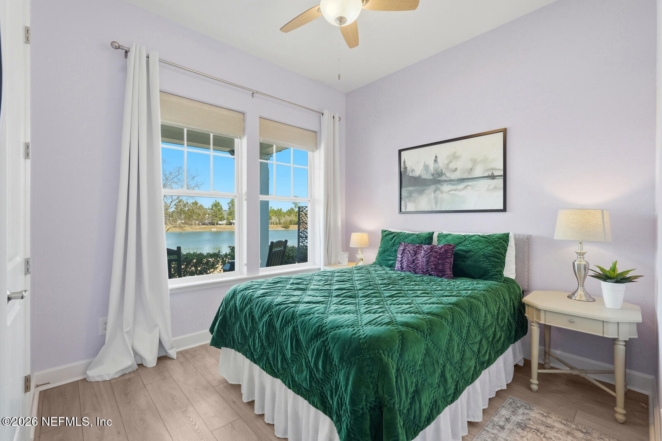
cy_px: 220
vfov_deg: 73.8
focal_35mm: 16
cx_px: 331
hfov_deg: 96.7
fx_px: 294
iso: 2500
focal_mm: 16
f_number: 8
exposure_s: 1/4000
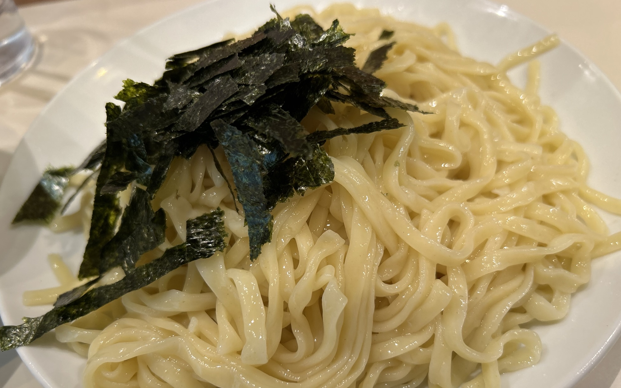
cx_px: 308
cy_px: 231
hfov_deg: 66.5
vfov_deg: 44.3
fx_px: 474
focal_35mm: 28
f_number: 1.5
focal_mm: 5.7
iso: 100
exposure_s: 1/50
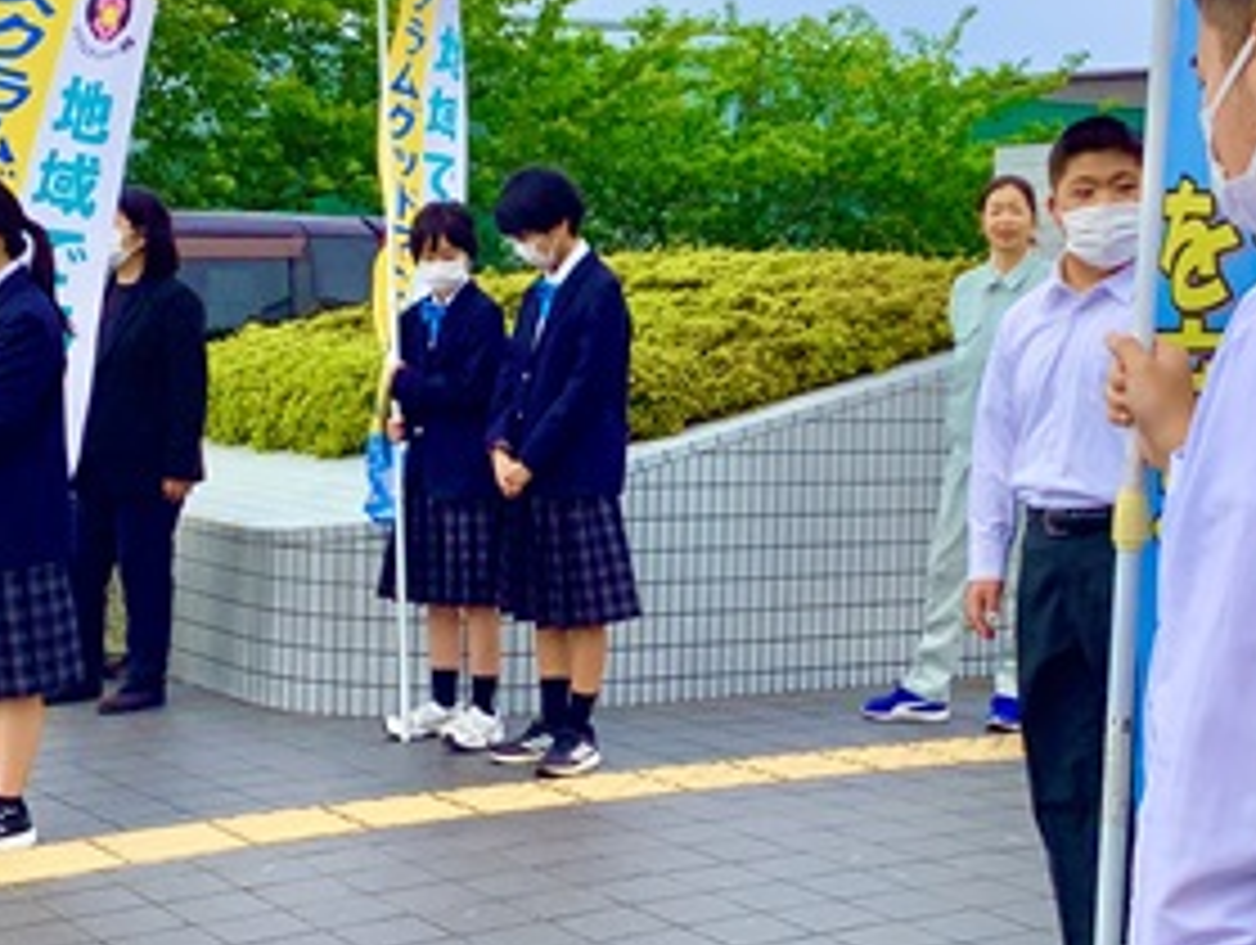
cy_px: 468
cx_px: 603
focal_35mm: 71
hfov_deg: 27.4
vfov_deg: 20.8
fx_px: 2579
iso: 25
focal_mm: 3.3
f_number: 2.4
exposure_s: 1/895
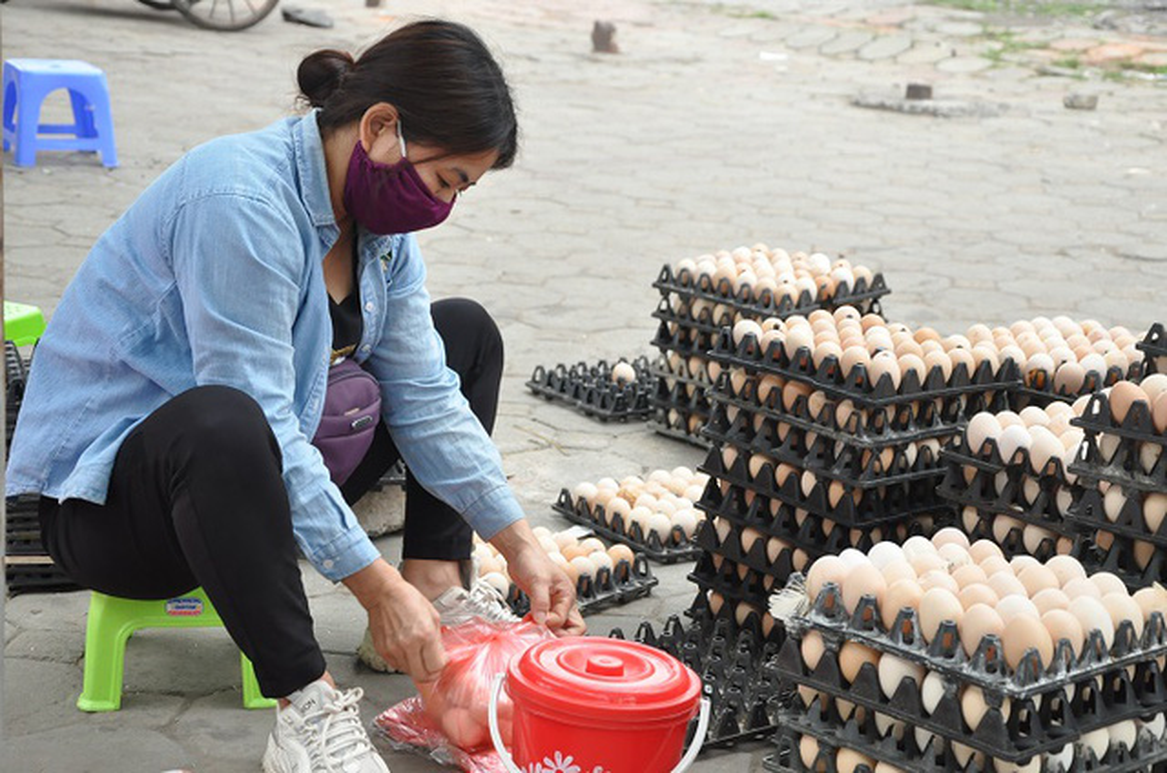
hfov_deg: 28.1
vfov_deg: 18.8
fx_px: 2329
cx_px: 584
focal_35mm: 72
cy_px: 386
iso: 1000
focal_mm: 48
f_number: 7.1
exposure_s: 1/160
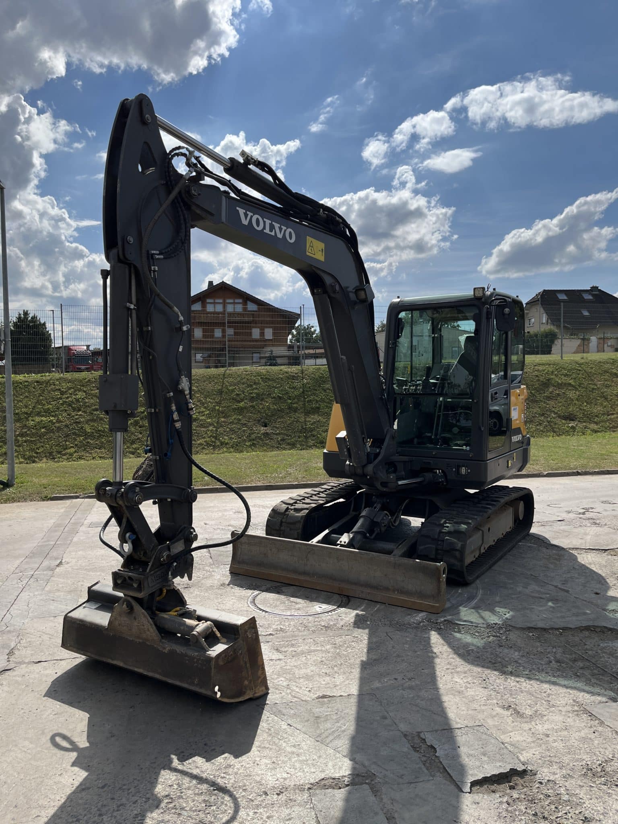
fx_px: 619
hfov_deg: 53.1
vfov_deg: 67.3
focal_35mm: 26
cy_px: 412
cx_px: 309
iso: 50
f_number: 1.6
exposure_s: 1/7353
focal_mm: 5.1
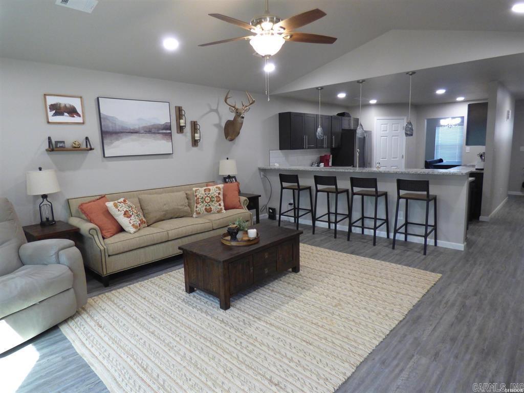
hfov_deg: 79.0
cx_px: 262
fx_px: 318
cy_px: 196
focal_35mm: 21
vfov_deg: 63.4
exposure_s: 1/40
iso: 400
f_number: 2.8
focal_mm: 3.64
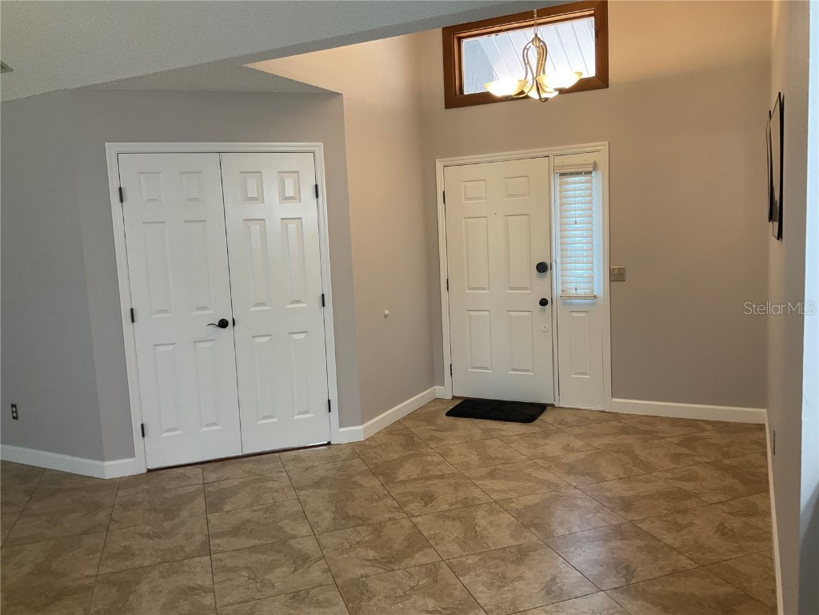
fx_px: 686
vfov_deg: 48.2
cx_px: 410
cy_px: 308
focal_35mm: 29
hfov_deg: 61.7
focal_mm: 3
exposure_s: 1/60
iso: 100
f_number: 1.8
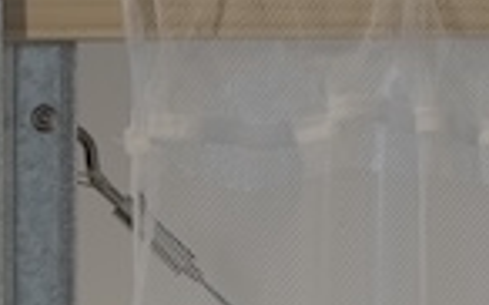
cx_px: 522
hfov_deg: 4.3
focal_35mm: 486
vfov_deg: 2.7
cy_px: 618
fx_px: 6472
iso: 800
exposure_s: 1/160
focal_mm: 85
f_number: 8
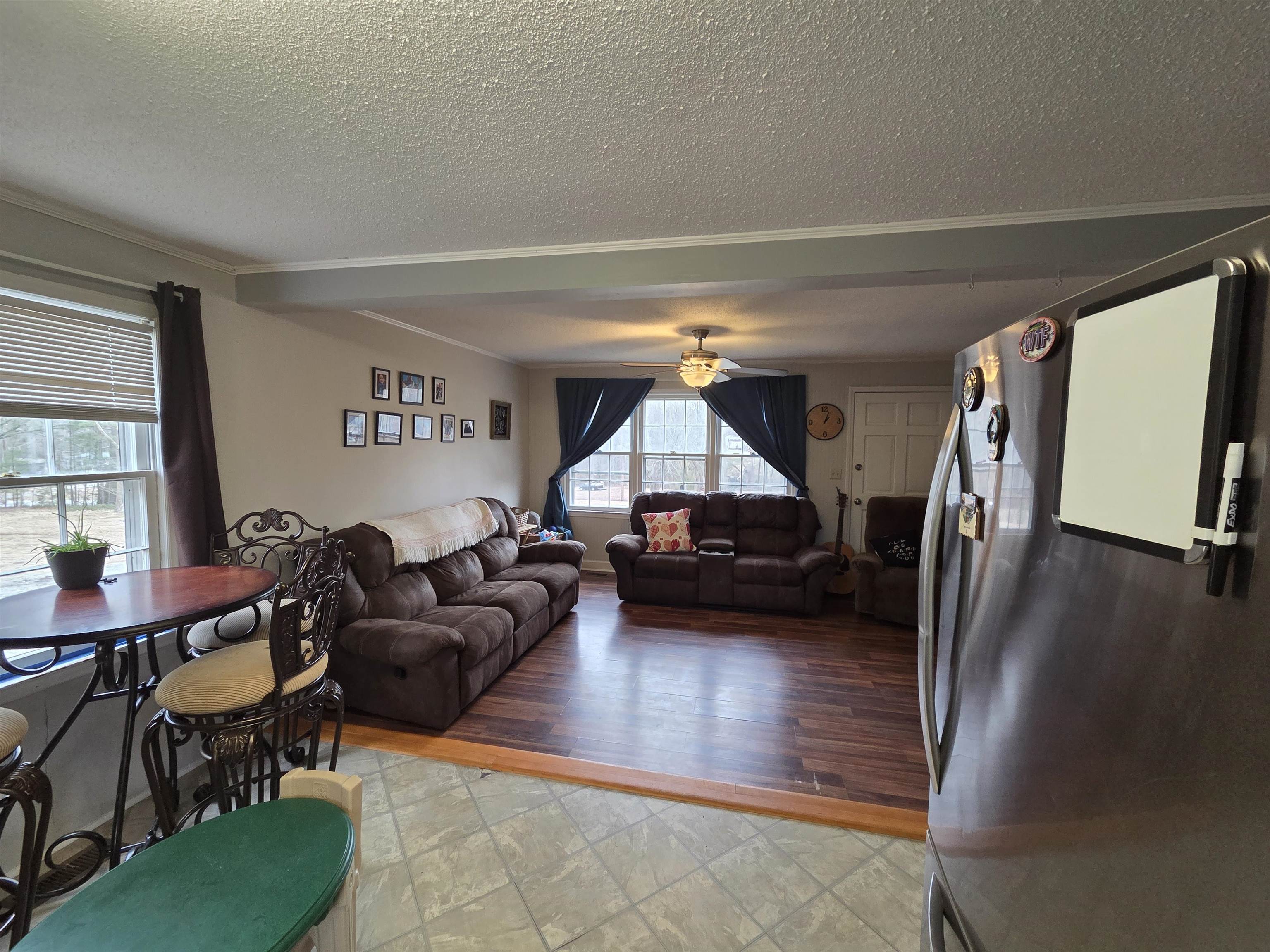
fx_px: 477
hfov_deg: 106.2
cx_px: 635
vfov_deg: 89.9
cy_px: 476
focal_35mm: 13
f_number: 2.2
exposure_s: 1/120
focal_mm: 2.2
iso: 250
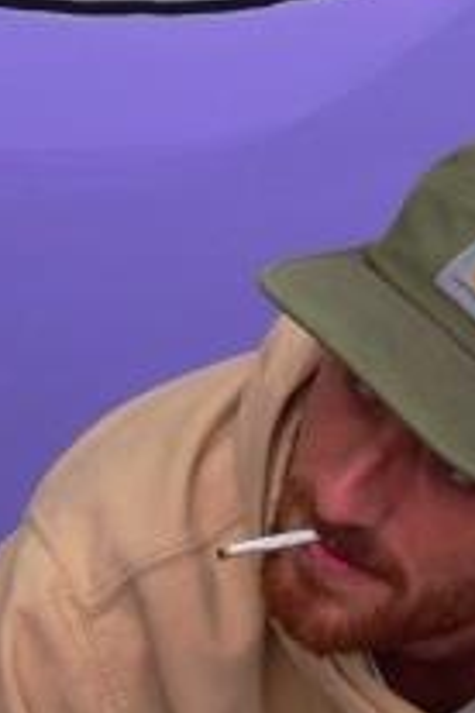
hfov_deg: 7.6
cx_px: 238
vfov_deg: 10.0
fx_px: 3562
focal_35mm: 180
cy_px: -985
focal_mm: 5.98
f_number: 4
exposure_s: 1/250
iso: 80
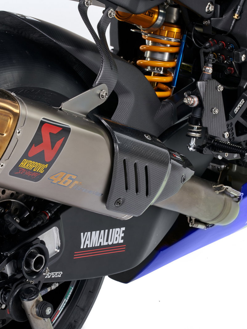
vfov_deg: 13.0
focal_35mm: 152
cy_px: 164
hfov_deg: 9.7
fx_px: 1446
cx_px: 74
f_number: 25
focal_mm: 105
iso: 31
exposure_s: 1/200
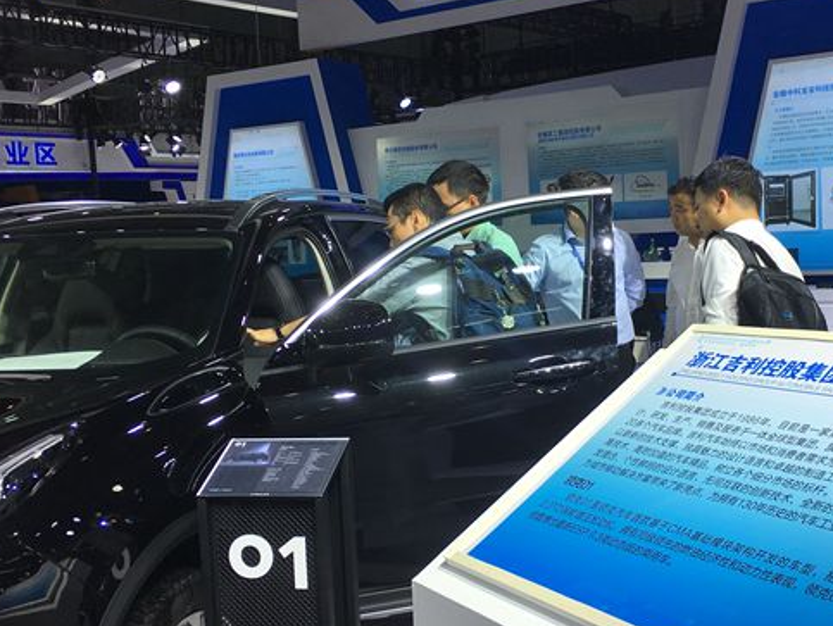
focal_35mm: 48
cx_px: 524
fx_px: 1156
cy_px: 305
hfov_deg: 39.4
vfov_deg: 30.3
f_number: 2.2
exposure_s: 1/403
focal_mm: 4.15
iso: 25
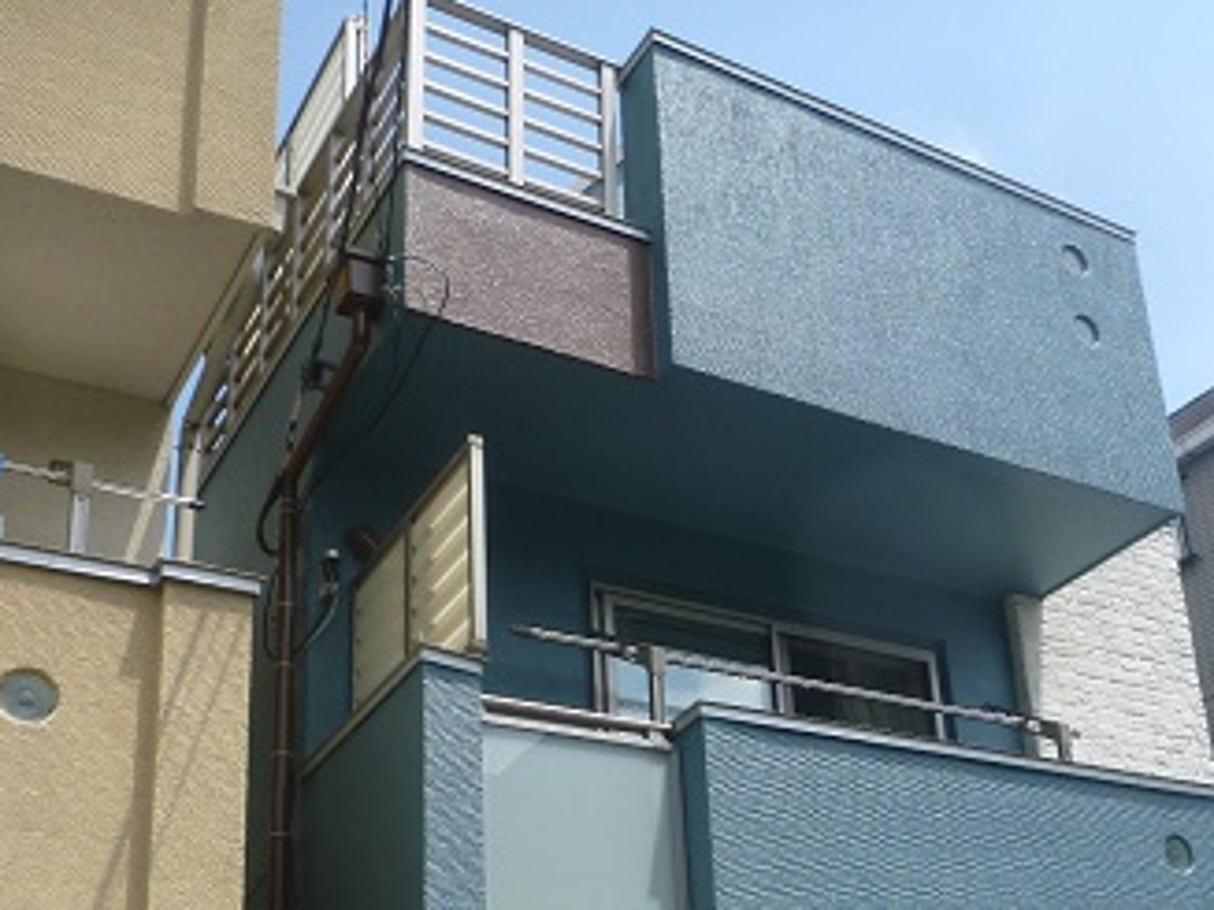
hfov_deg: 39.1
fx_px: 1683
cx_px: 835
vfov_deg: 29.5
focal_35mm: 48
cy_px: 735
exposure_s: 1/640
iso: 100
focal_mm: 4.9
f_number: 3.3
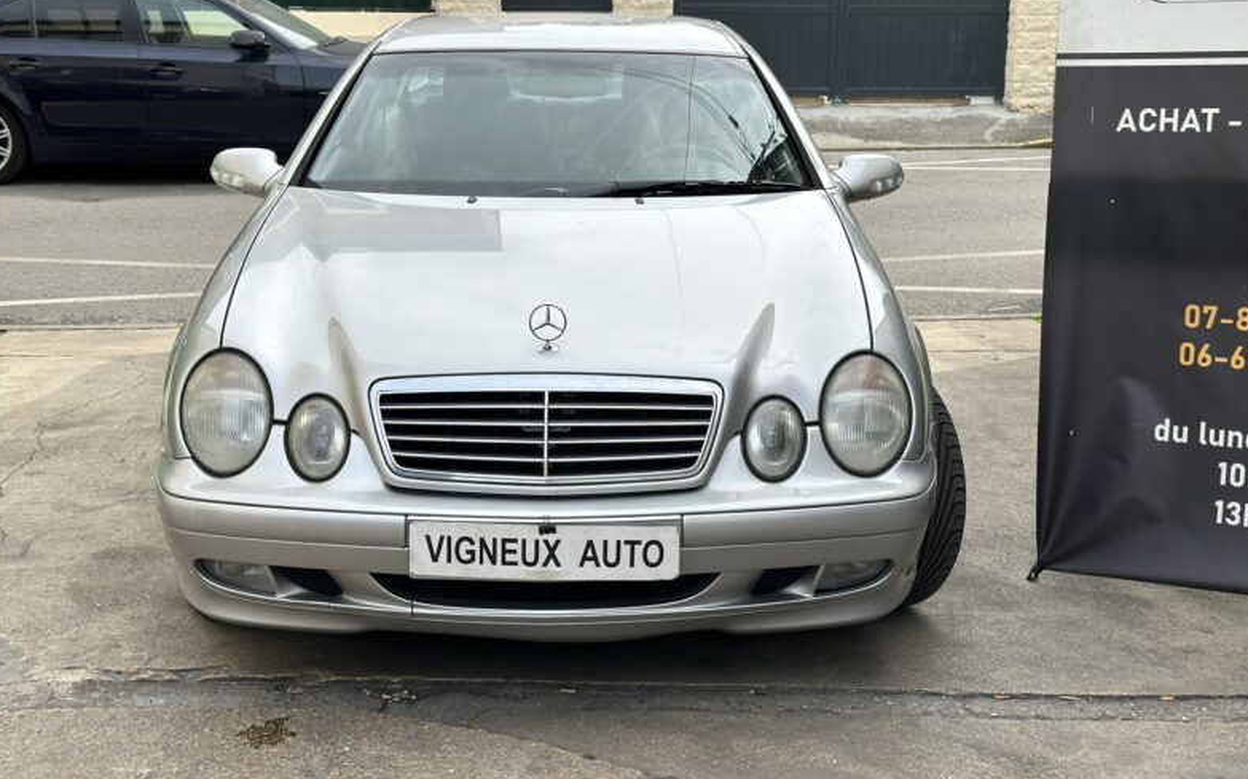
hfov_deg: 38.9
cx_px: 622
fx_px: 1768
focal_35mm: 52
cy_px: 343
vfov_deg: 24.8
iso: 64
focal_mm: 6.86
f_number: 1.78
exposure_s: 1/2070
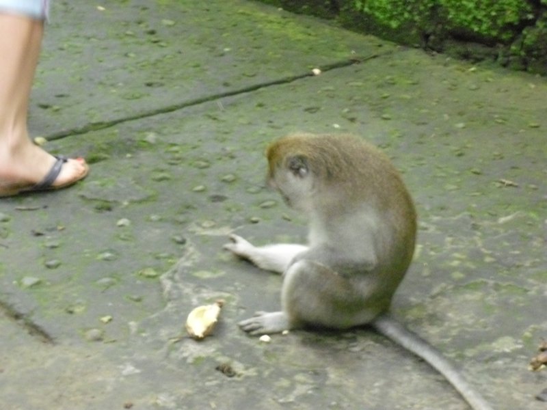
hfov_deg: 17.4
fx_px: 1786
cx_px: 274
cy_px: 205
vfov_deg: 13.1
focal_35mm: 113
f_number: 5.2
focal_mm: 18.6
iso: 800
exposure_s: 1/13
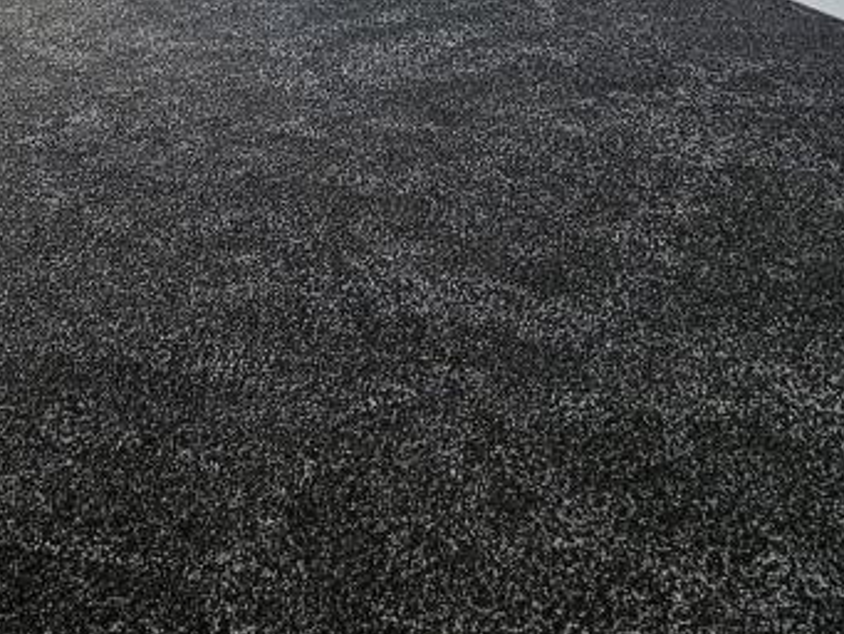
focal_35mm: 39
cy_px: -280
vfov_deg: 27.5
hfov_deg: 42.3
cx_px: 27
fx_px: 951
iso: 50
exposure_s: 1/196
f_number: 2.2
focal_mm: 2.2
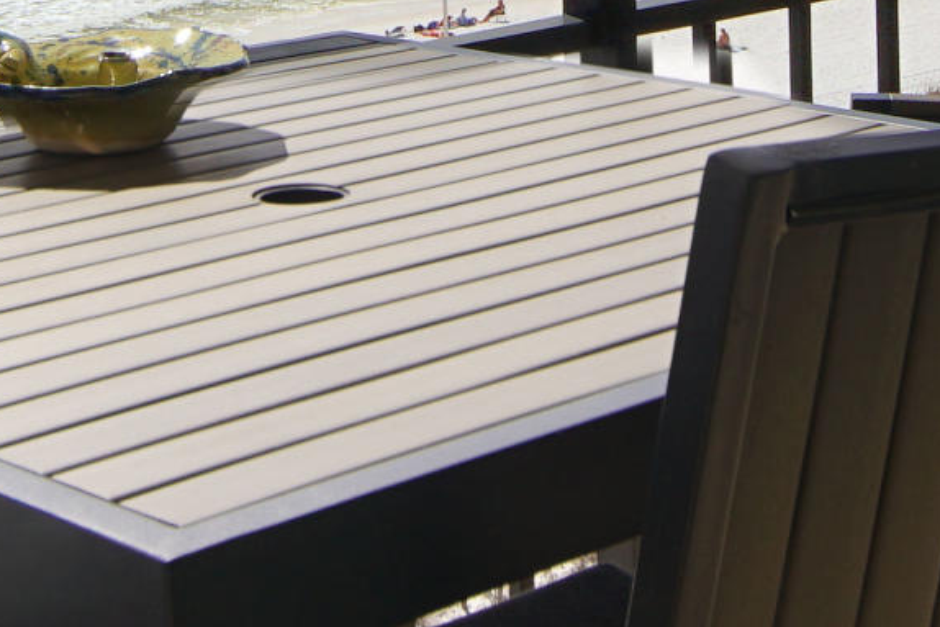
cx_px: 455
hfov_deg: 21.7
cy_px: -340
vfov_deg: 13.6
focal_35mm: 94
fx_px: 2455
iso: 100
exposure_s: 1/250
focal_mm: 12
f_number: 8
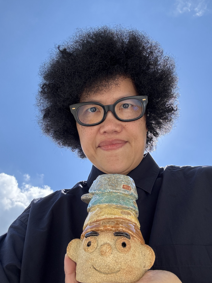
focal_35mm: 30
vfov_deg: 60.0
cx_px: 106
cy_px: 142
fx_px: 245
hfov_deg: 46.8
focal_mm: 2.69
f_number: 1.9
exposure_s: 1/581
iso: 25
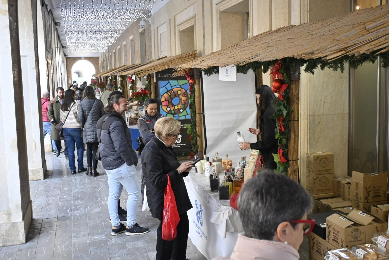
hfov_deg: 47.1
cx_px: 194
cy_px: 130
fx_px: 446
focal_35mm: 41
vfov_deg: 32.4
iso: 2000
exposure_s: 1/200
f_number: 4.5
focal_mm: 27.5
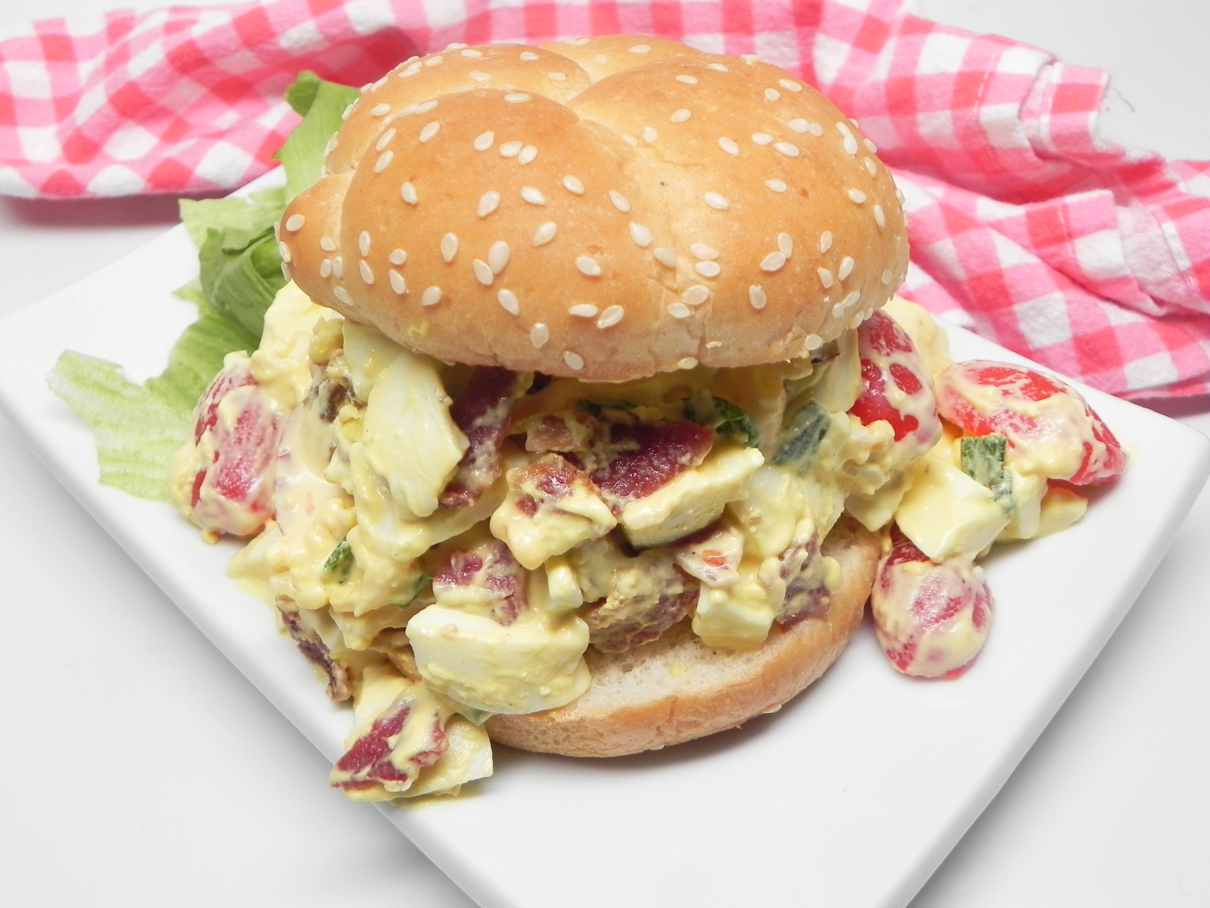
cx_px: 605
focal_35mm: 33
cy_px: 454
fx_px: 1154
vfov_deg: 42.9
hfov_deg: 55.4
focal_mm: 5.9
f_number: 2.8
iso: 160
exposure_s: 1/43
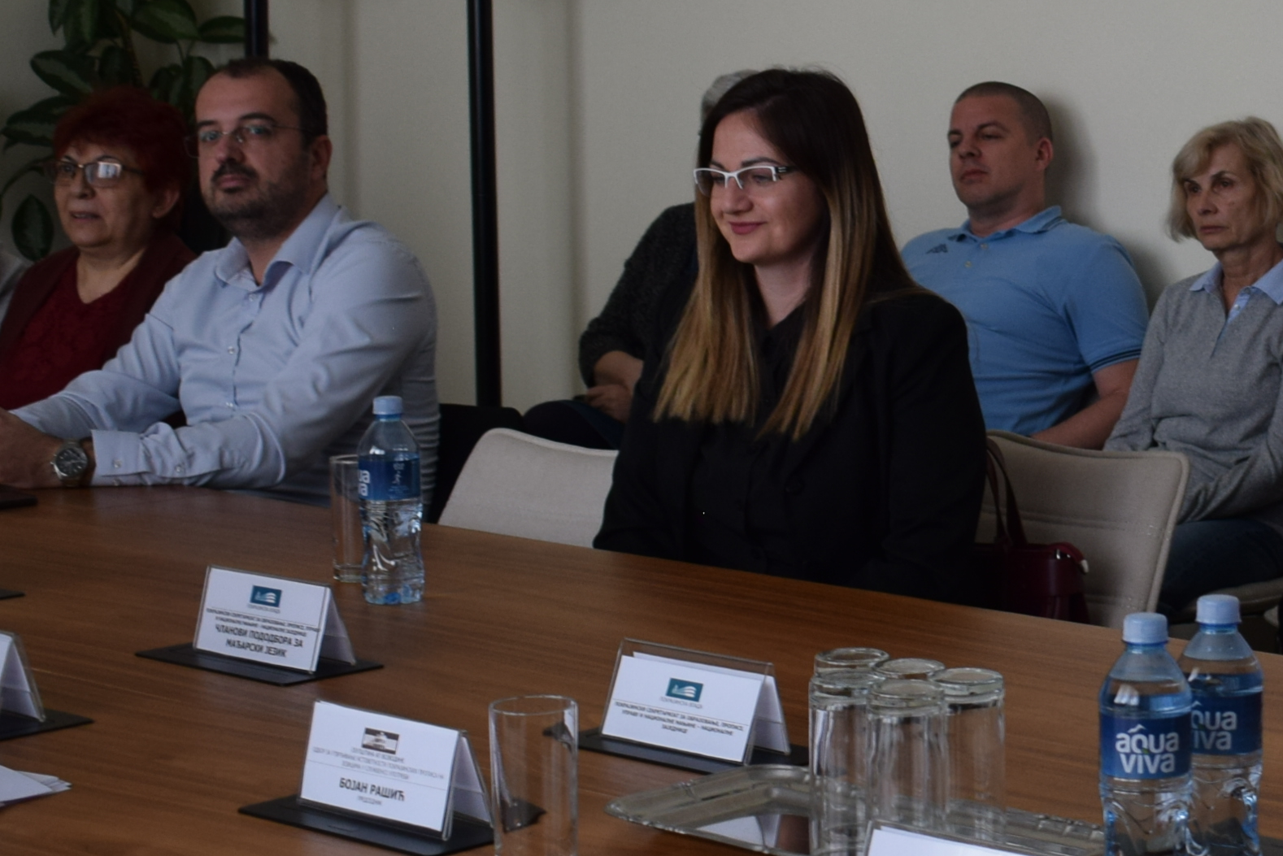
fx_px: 3351
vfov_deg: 14.5
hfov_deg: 21.0
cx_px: 1249
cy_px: 285
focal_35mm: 94
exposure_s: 1/60
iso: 400
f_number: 4
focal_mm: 22
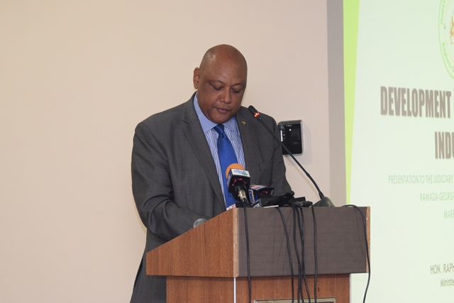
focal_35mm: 202
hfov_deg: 10.2
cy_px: 152
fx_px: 2554
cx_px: 227
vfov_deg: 6.8
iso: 3200
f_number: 5.6
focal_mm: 135
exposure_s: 1/125
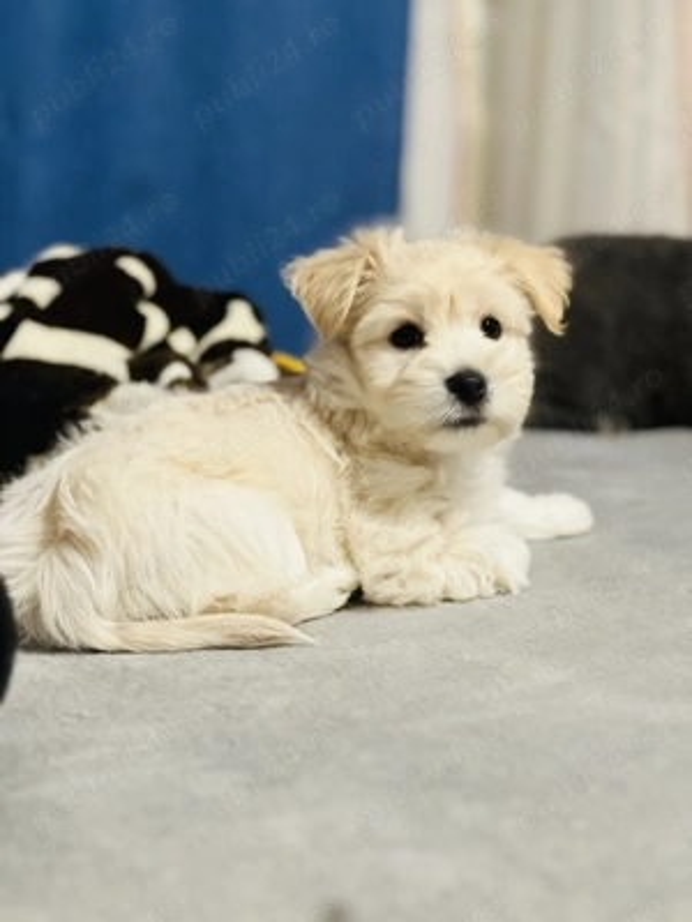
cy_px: 461
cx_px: 346
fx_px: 2052
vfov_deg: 25.3
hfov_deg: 19.1
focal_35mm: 77
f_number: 2.8
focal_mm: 9
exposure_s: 1/25
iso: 320
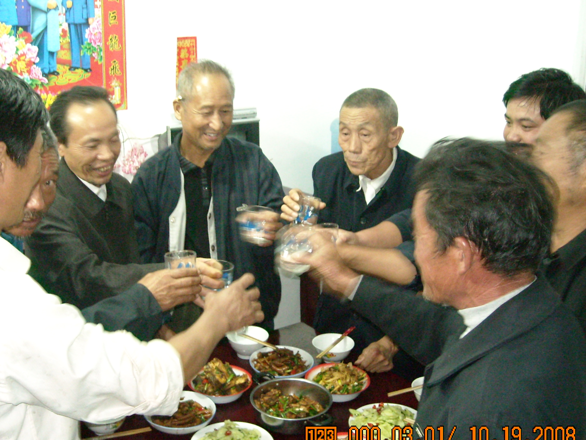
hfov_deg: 44.7
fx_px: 711
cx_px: 254
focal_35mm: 42
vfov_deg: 34.3
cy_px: 227
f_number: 2.8
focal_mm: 5.7
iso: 800
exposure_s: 1/7
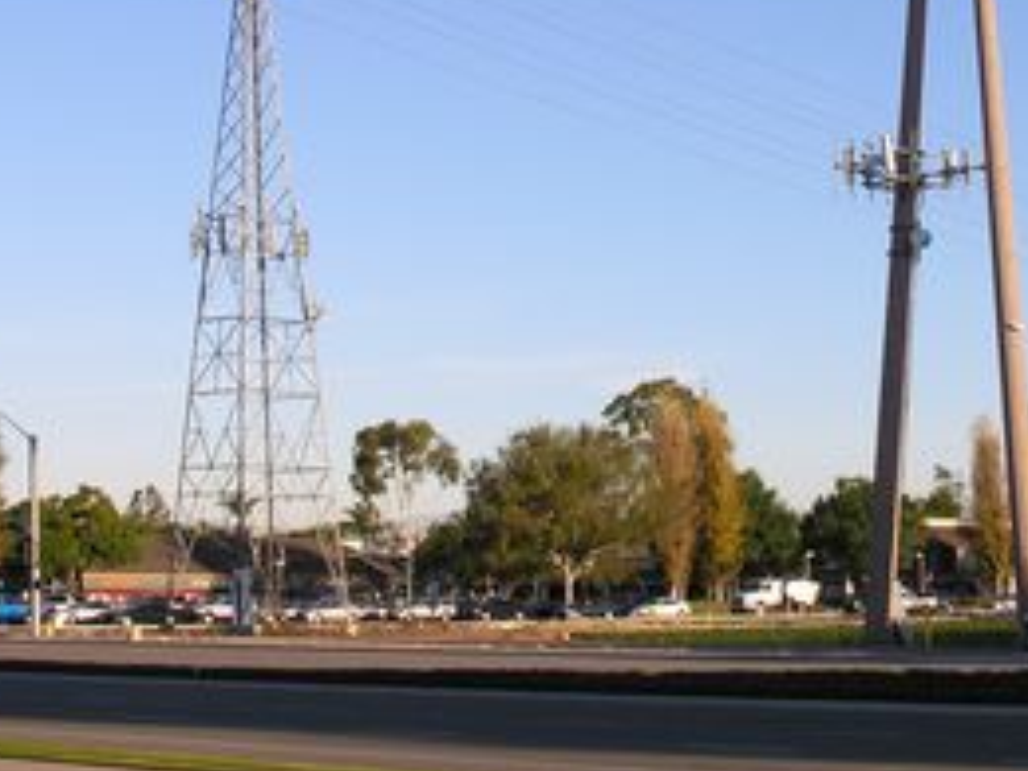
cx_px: 674
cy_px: 99
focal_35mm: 88
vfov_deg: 16.6
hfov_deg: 22.2
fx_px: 2613
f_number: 5.8
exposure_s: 1/176
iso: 50
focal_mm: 11
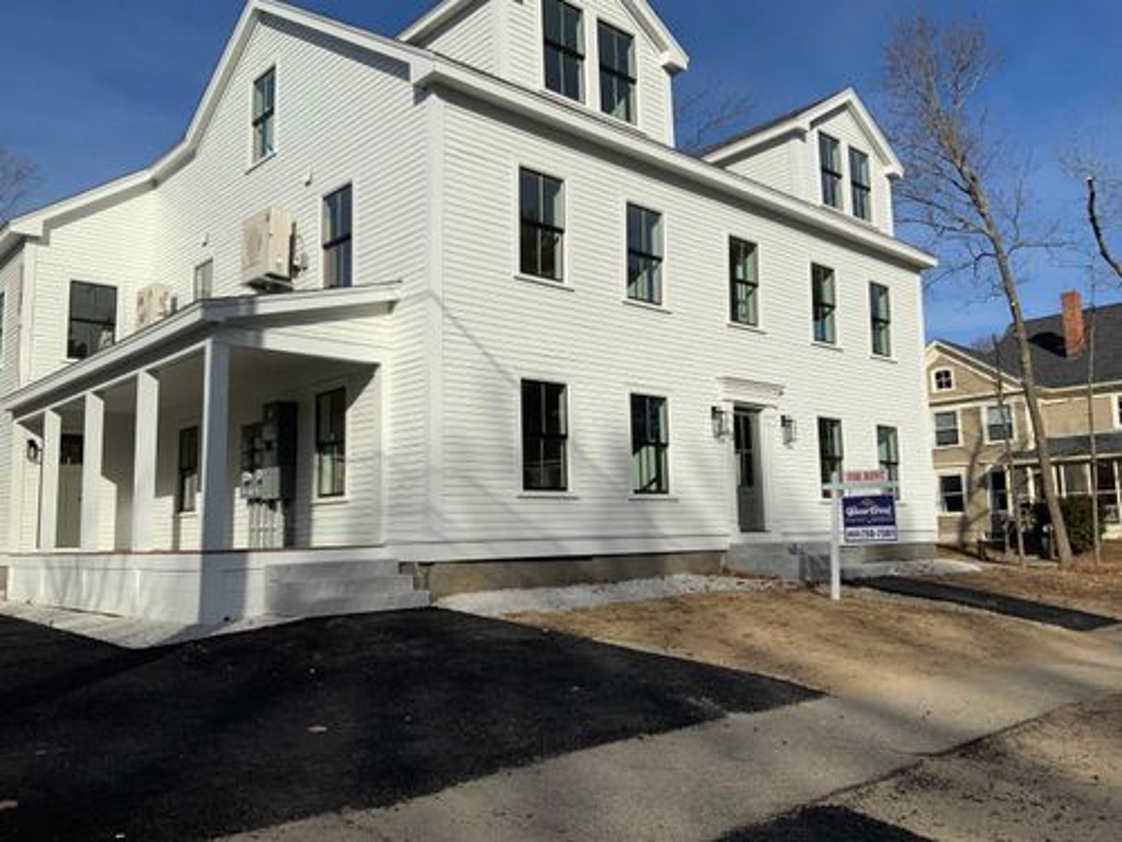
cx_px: 561
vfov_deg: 48.2
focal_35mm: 29
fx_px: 940
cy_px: 421
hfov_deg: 61.7
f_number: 1.8
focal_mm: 3
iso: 20
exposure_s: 1/4405
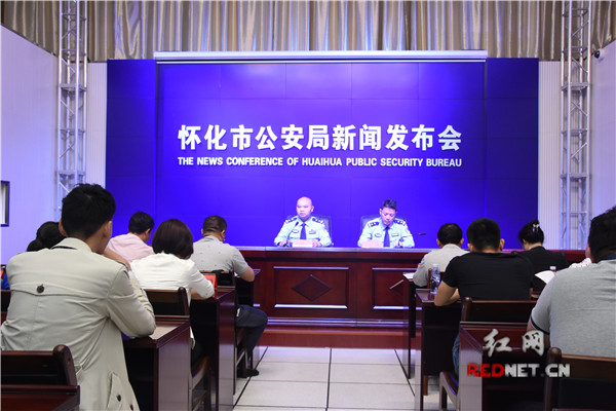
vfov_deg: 40.0
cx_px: 308
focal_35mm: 33
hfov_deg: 57.2
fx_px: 565
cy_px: 206
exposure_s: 1/50
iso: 1250
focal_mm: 22
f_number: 6.3
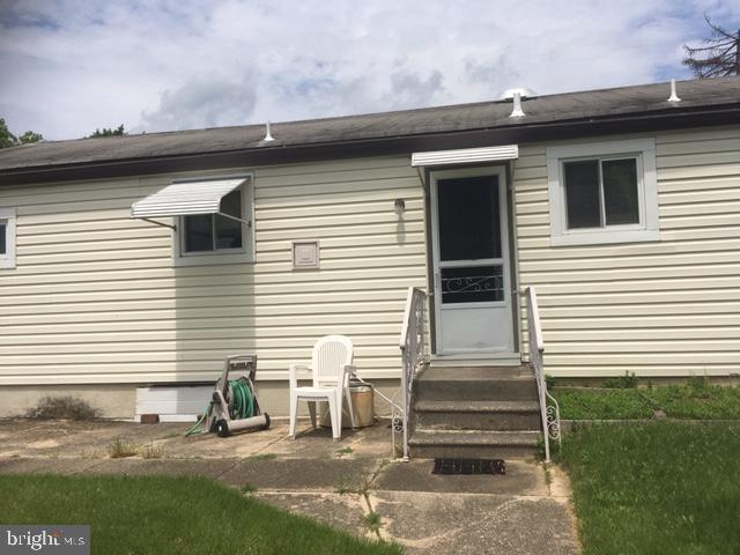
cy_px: 278
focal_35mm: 29
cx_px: 370
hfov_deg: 61.7
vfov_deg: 48.2
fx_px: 620
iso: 25
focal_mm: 4.15
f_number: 2.2
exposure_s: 1/3497
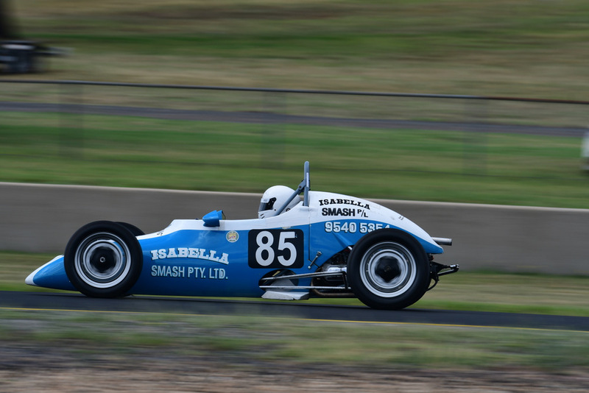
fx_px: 4542
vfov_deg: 5.0
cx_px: 294
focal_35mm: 278
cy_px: 196
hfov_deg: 7.4
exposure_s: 1/125
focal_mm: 185
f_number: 10
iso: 100
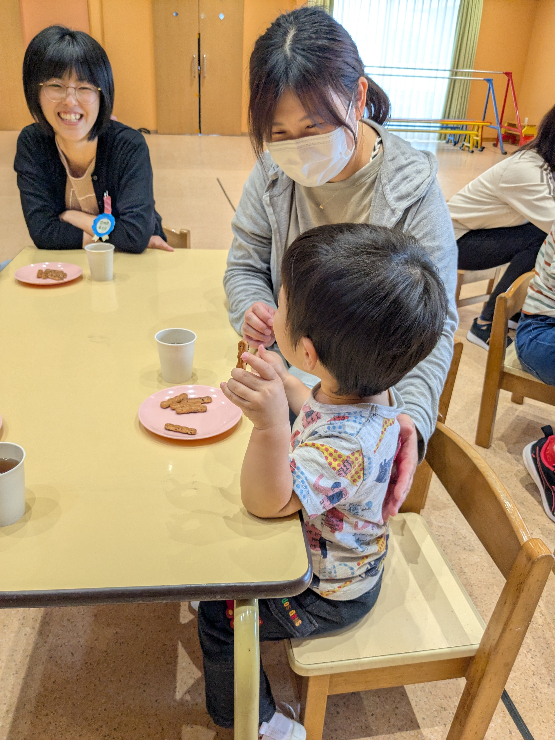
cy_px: 370
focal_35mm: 27
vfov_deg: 65.3
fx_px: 577
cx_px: 278
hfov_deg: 51.4
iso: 86
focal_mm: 4.38
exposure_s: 1/120
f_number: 1.73
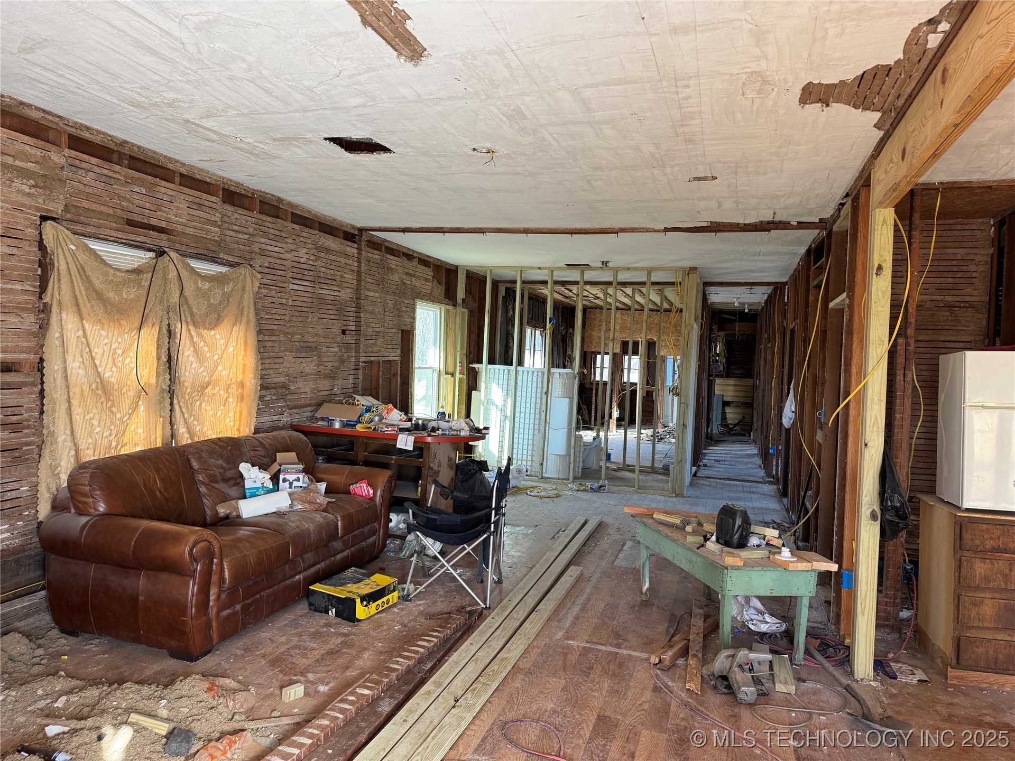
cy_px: 380
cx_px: 508
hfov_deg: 71.6
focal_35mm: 24
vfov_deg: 56.8
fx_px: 704
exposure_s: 1/121
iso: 125
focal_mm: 6.76
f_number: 1.78
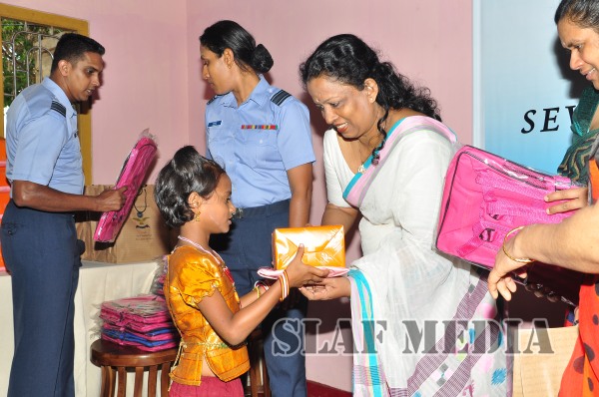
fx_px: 698
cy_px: 198
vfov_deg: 31.8
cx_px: 300
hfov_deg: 46.5
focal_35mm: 42
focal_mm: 28
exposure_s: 1/160
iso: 320
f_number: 6.3
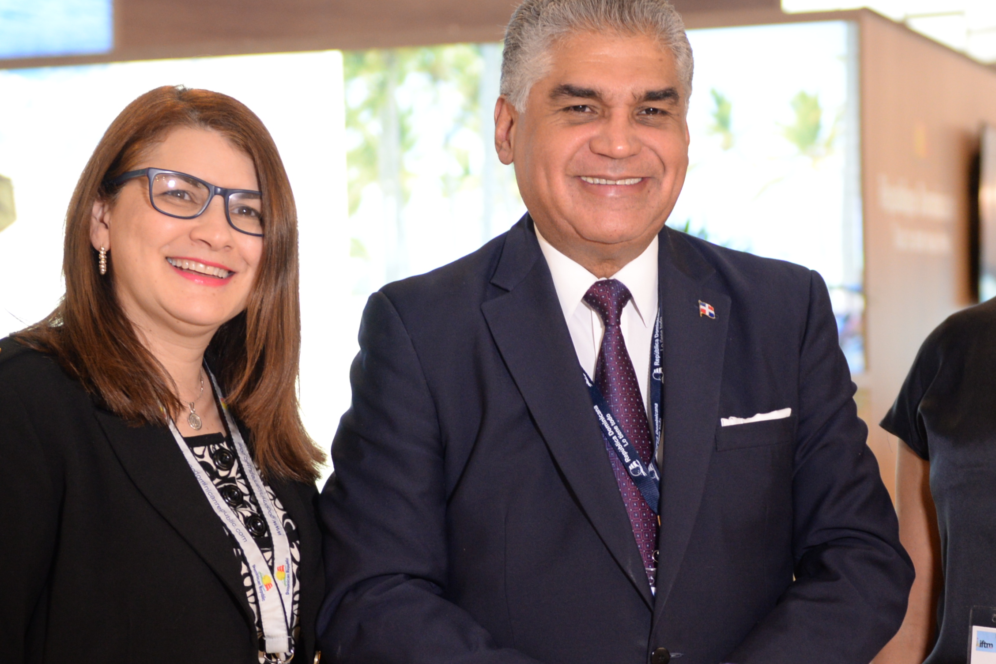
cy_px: 502
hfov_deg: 23.0
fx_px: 2434
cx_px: 683
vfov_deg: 15.5
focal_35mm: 88
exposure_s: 1/160
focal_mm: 44
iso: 1250
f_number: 2.8
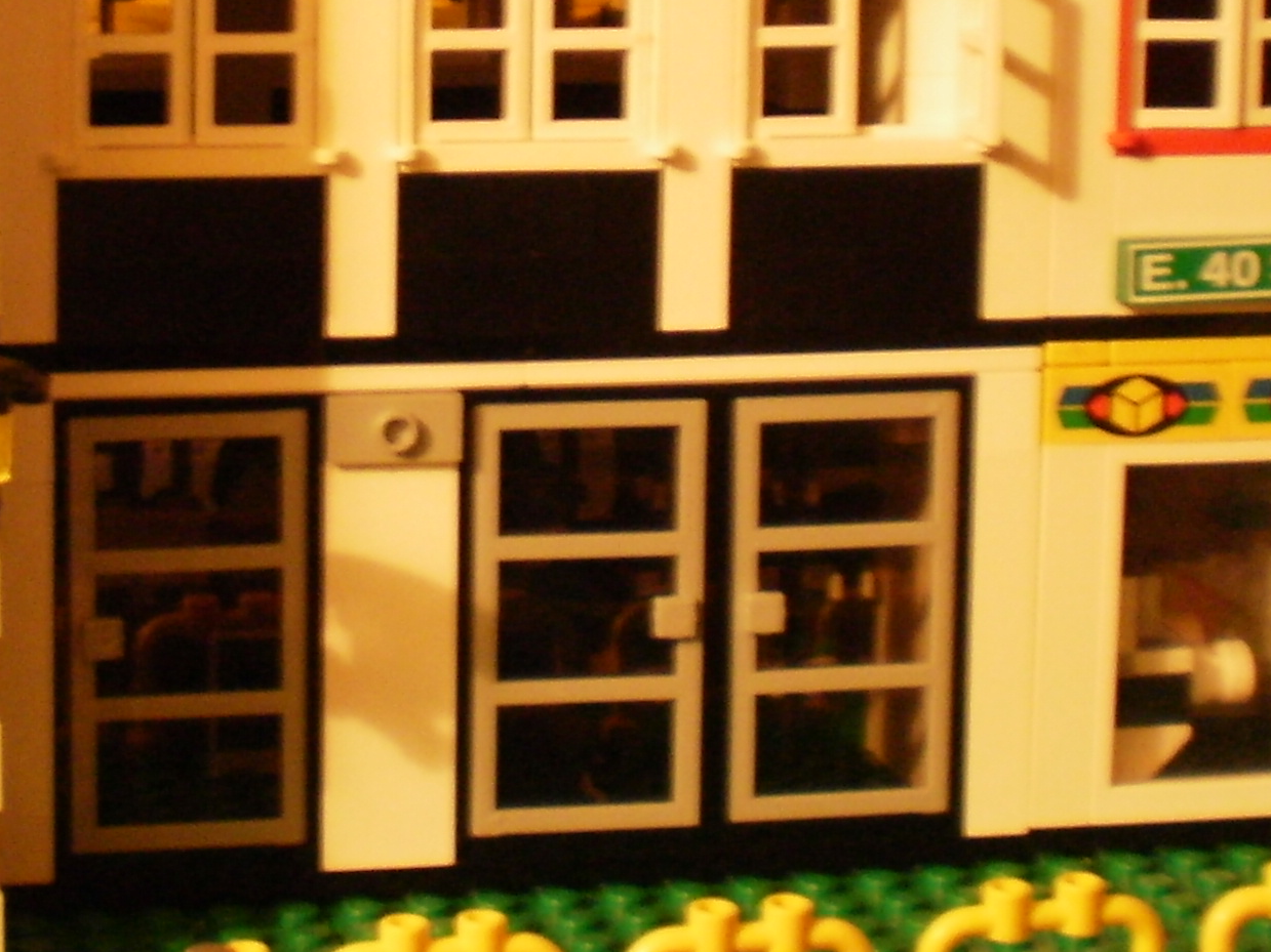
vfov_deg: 13.9
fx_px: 3892
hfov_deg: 18.4
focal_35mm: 106
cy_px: 283
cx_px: 294
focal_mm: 6.3
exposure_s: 1/2
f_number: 3.1
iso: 250
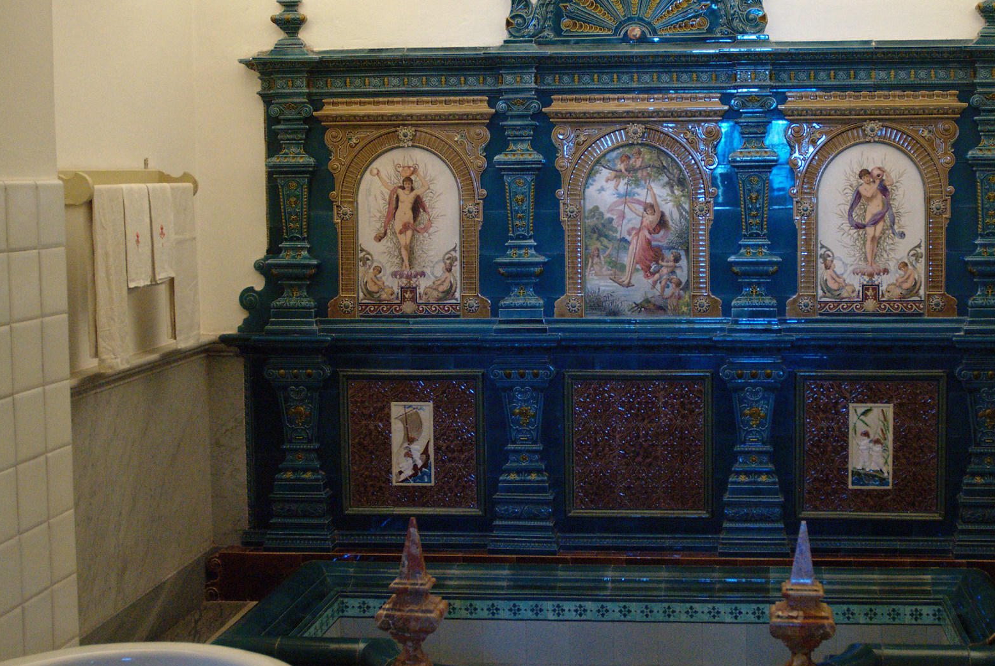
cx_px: 602
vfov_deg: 23.5
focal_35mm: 58
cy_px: 324
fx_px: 1599
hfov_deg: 34.4
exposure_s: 1/50
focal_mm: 25
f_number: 3.8
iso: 1600
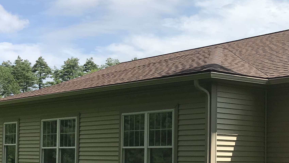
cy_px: 128
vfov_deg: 16.6
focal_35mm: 72
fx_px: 552
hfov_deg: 28.9
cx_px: 217
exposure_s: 1/2907
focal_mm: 3.99
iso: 20
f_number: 1.8
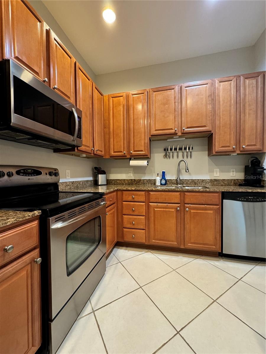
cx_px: 133
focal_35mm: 14
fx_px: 143
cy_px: 177
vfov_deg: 102.1
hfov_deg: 85.7
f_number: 2.2
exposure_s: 1/60
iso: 400
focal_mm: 2.22
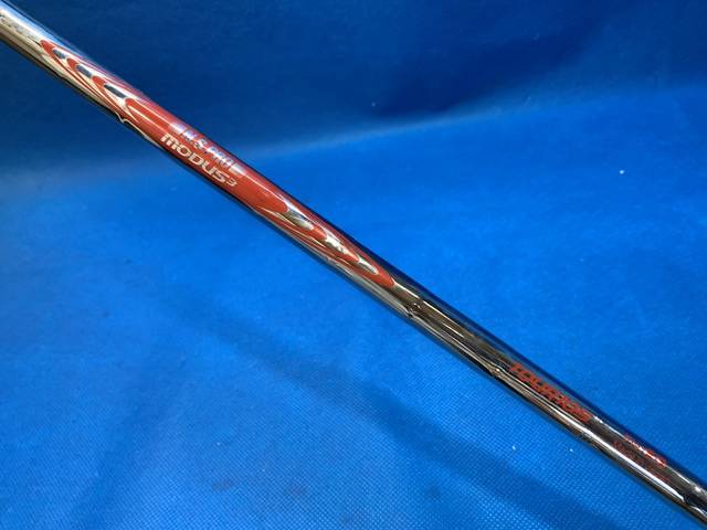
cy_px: 265
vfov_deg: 53.1
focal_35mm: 26
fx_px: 531
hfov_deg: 67.3
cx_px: 354
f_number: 1.8
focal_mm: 4.25
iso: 80
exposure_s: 1/60
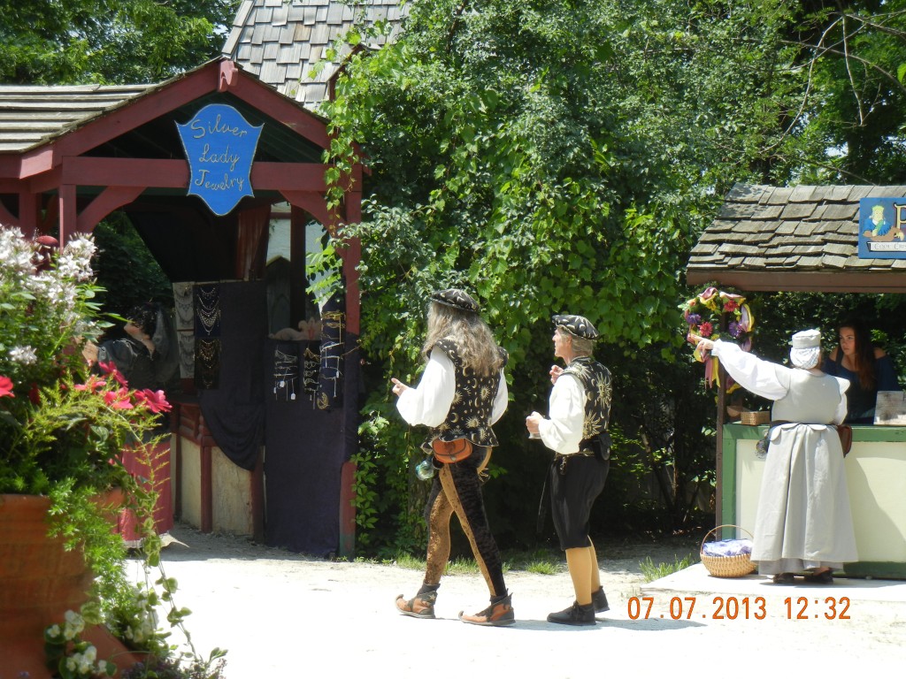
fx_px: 2670
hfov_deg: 19.3
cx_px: 453
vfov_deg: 14.5
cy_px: 340
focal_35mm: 102
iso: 160
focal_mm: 18.3
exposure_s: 1/443
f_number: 4.5
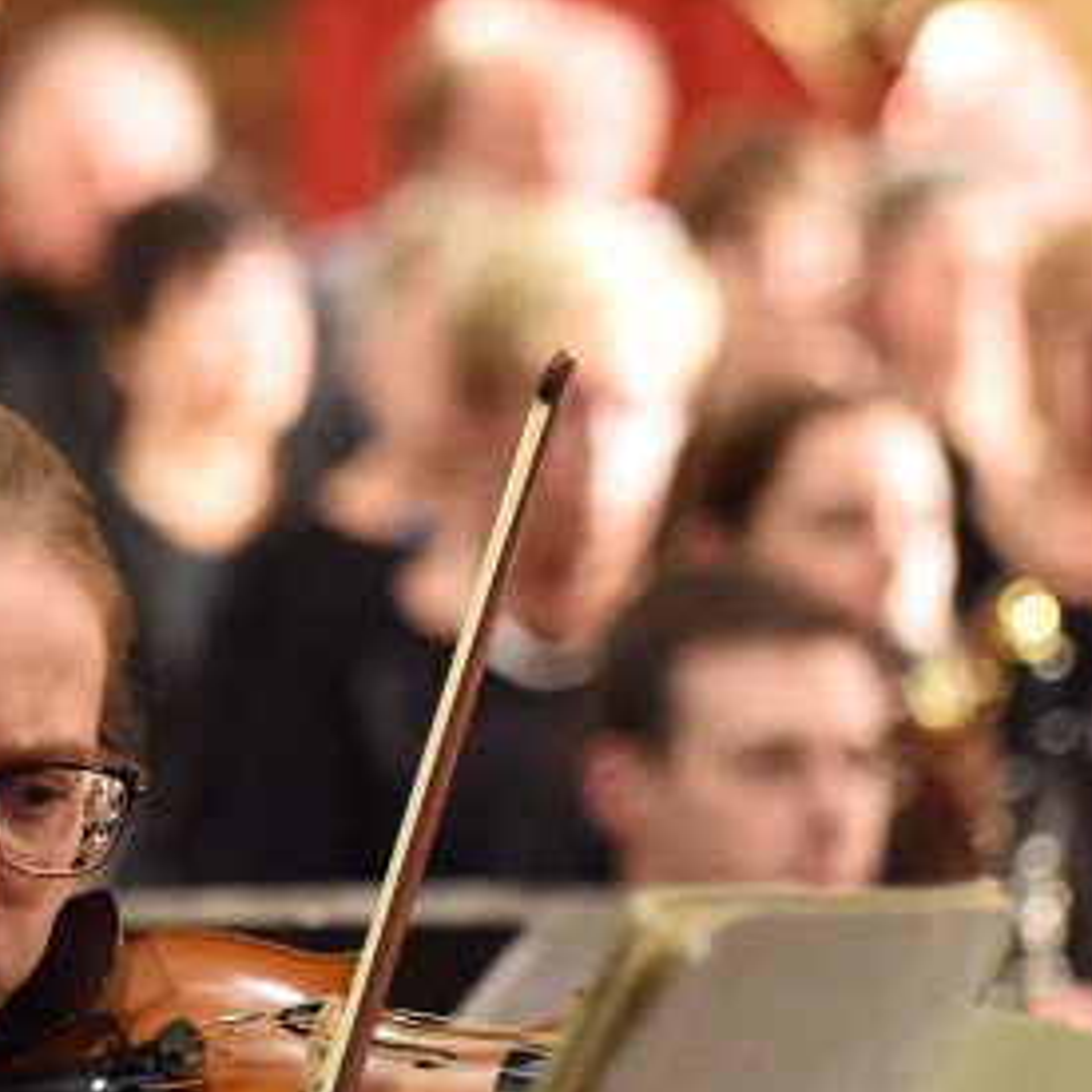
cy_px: 1231
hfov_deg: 4.7
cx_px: -435
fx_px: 13312
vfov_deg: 4.7
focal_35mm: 373
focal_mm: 105
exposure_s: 1/125
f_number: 2.8
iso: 12800
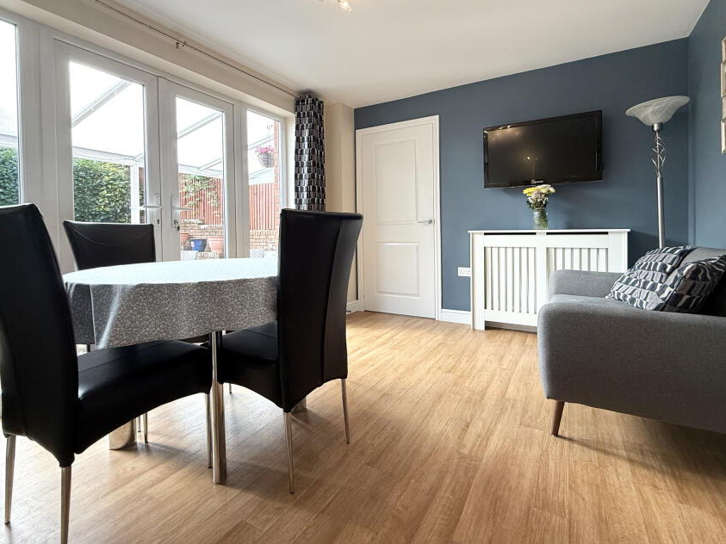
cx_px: 370
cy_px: 238
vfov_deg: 74.4
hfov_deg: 91.0
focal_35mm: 17
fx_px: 356
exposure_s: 1/100
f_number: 2.2
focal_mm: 2.22
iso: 100
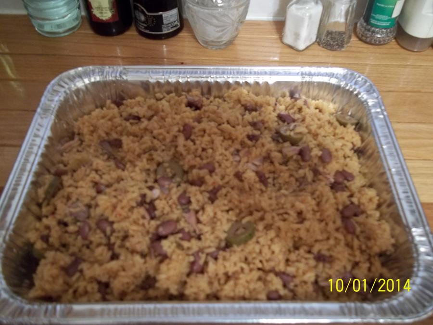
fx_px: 400
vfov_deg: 44.2
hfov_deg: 56.8
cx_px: 216
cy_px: 162
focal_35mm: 32
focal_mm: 5.7
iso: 160
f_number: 2.9
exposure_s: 1/10
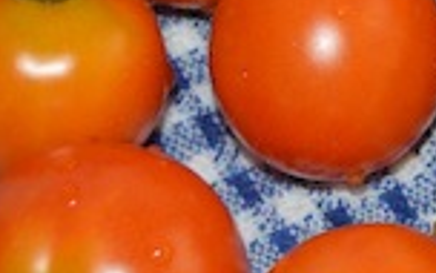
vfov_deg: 5.0
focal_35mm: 262
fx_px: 3113
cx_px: 849
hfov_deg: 7.7
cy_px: -198
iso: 2200
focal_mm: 29
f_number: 4.5
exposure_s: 1/60
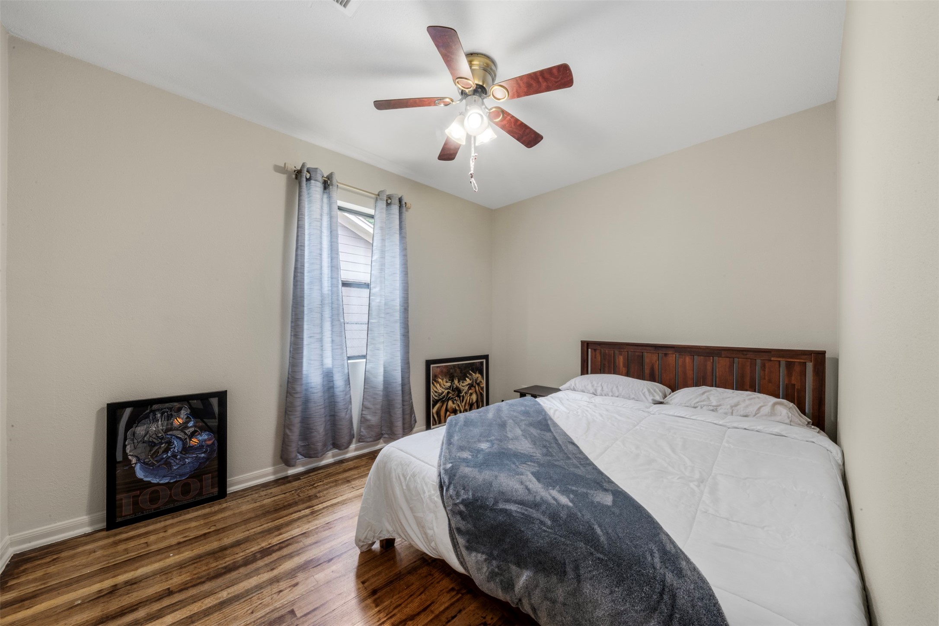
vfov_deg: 90.0
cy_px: 313
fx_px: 313
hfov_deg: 112.6
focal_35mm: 12
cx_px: 470
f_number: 9
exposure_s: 3.2
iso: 250
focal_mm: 12
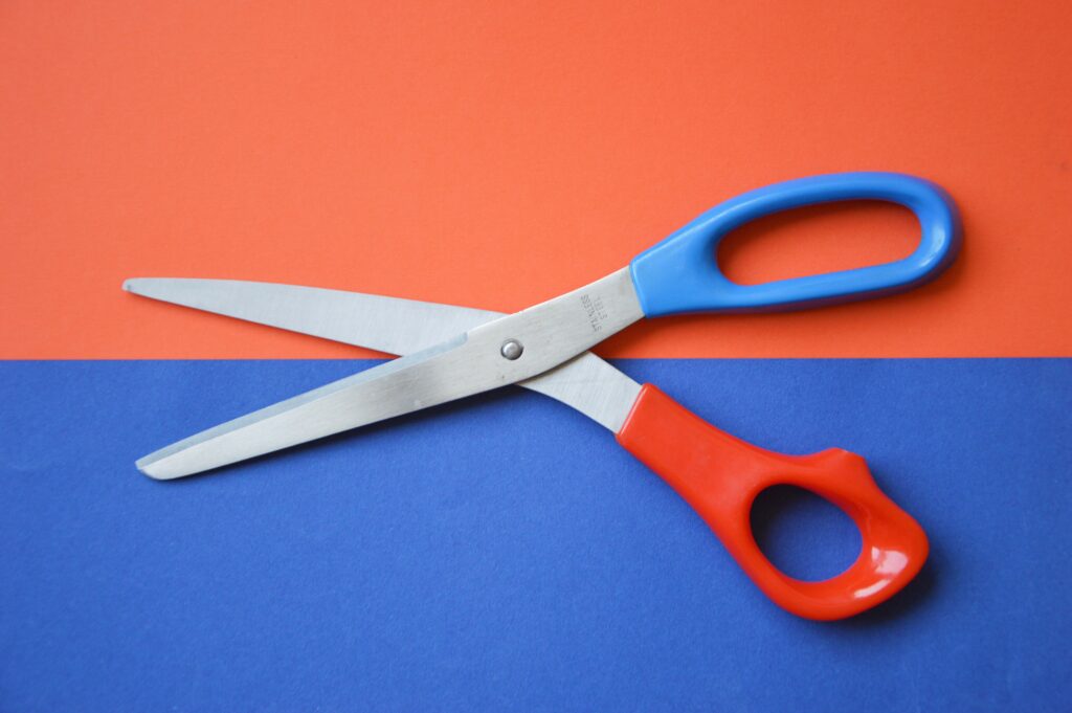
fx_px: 2321
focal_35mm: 78
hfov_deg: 26.0
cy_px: 356
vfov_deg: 17.5
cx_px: 536
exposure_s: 1/60
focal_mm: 52
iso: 800
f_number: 5
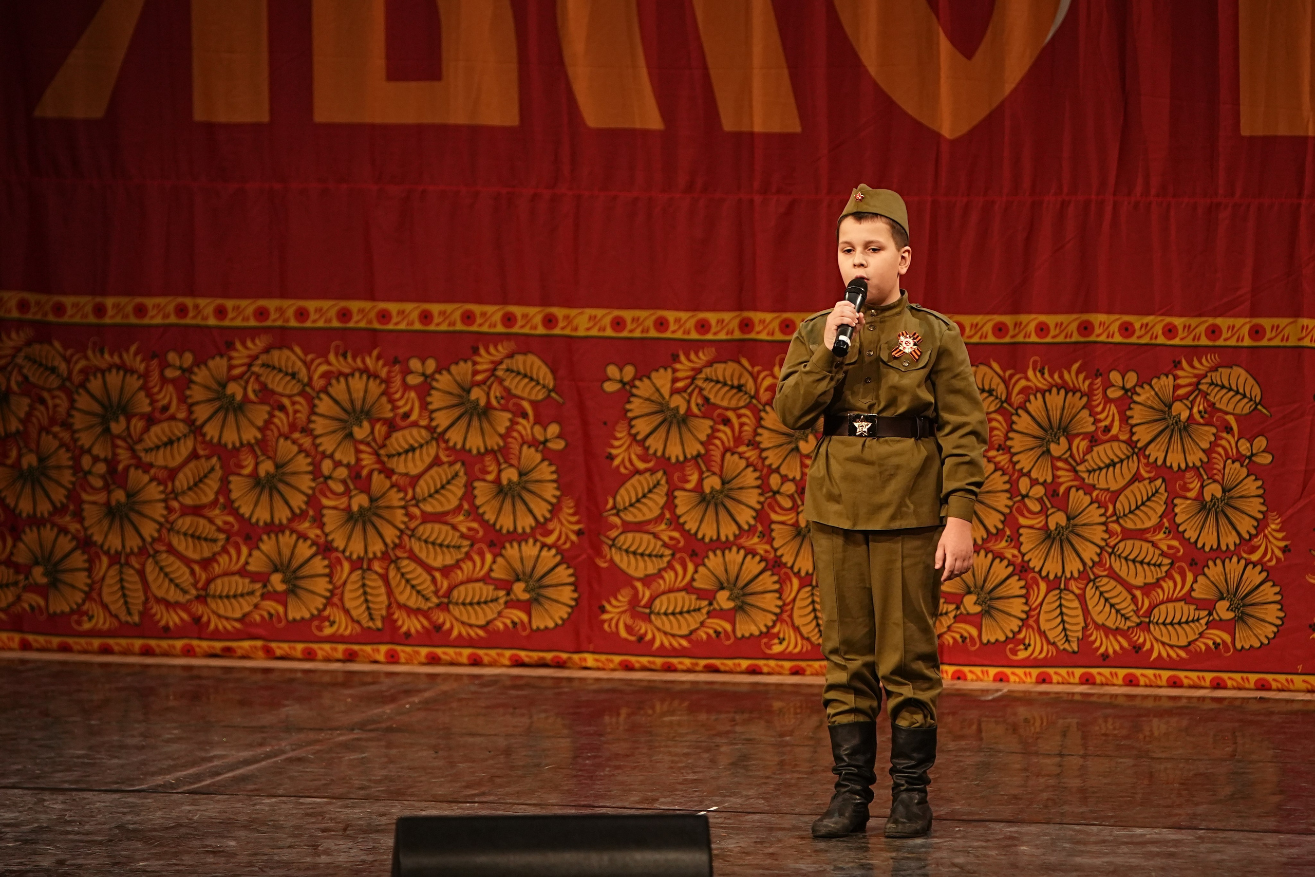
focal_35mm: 222
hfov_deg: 9.3
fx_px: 8109
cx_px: 658
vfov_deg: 6.2
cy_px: 438
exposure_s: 1/400
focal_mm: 148
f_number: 2.8
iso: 1600
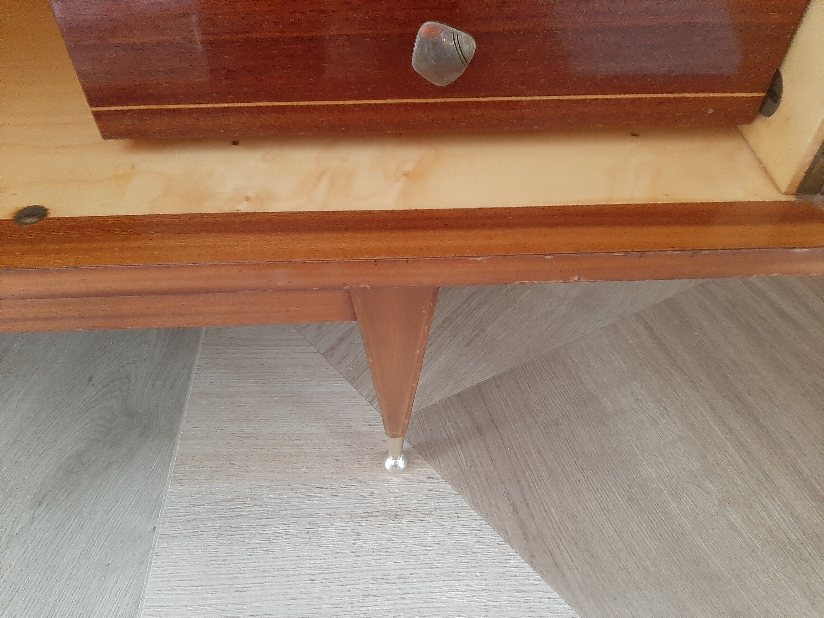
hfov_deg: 67.3
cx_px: 412
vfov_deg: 53.1
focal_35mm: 26
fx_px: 619
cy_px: 309
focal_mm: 3.93
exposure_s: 1/33
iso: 200
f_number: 1.7
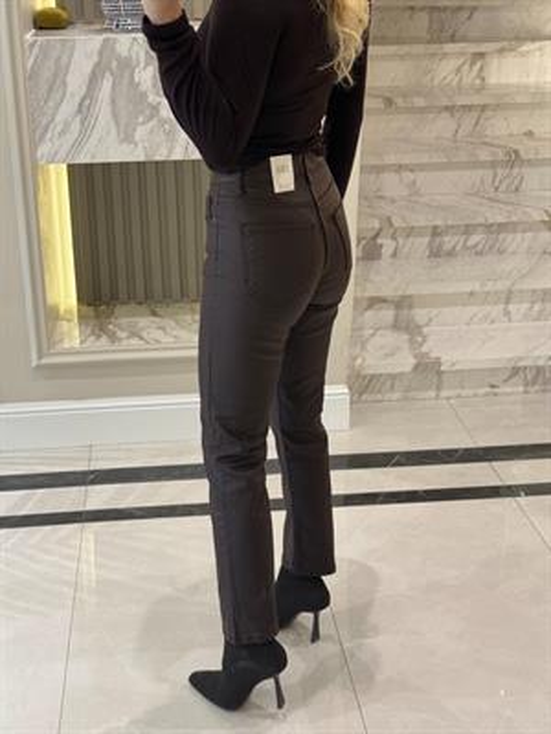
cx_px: 276
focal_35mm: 48
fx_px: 1019
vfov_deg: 39.7
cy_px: 367
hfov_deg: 30.3
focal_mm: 6.76
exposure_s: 1/50
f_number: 1.78
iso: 160
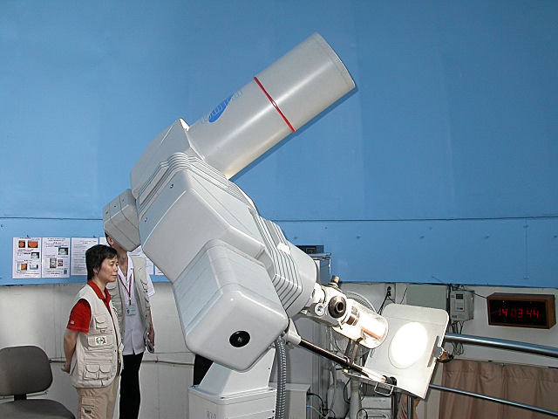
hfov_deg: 49.0
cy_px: 210
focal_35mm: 38
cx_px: 279
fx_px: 613
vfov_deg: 37.7
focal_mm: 7.85
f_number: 3.7
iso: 100
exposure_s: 1/101
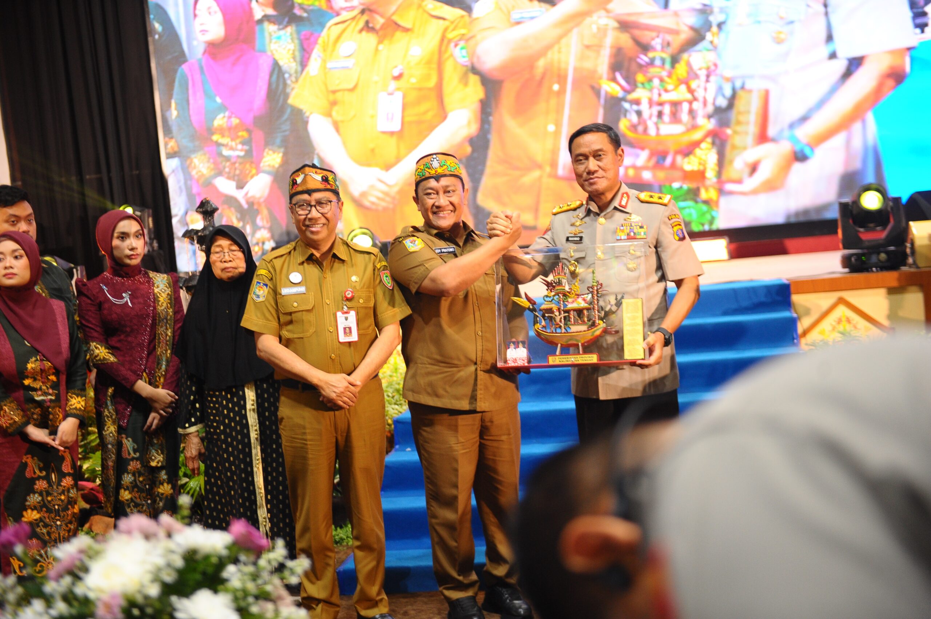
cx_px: 466
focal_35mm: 52
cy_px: 310
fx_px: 1344
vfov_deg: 26.0
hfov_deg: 38.2
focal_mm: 52
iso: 1600
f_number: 2.8
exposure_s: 1/100
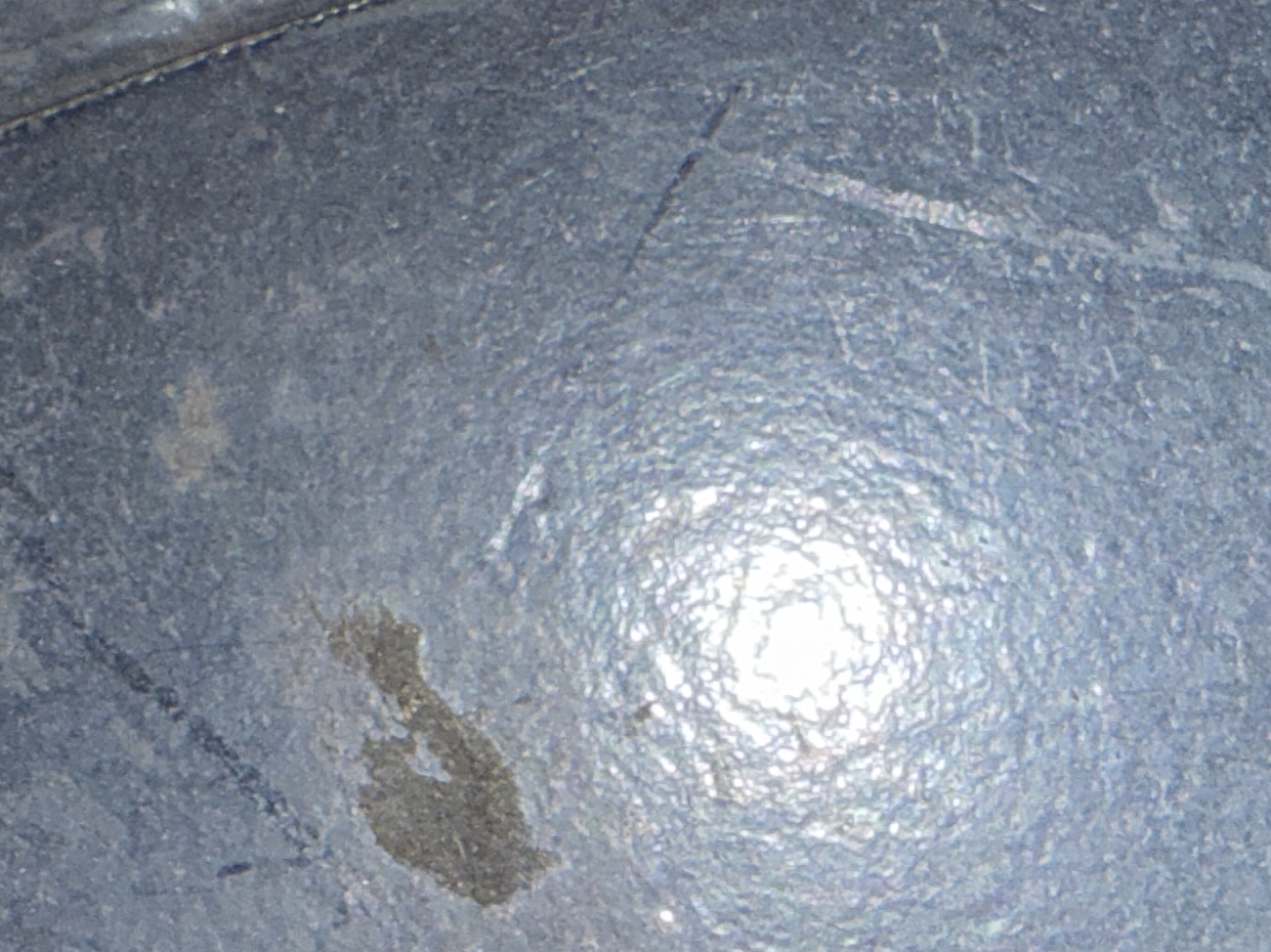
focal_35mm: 78
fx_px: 2863
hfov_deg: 24.9
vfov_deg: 17.5
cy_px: -361
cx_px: 415
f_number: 2.2
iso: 25
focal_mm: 2.22
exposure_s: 1/122
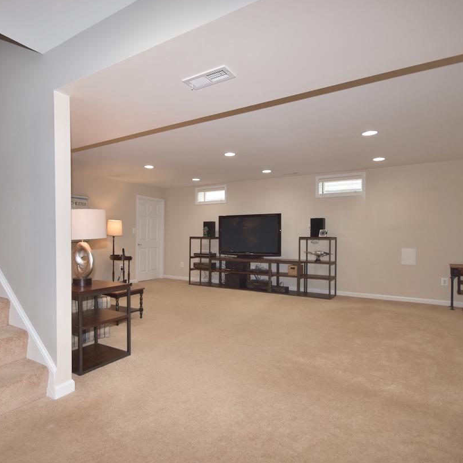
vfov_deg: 74.8
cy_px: 235
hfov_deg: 74.0
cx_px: 184
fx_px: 303
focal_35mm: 20
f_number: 5.6
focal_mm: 10
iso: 400
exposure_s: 1/60
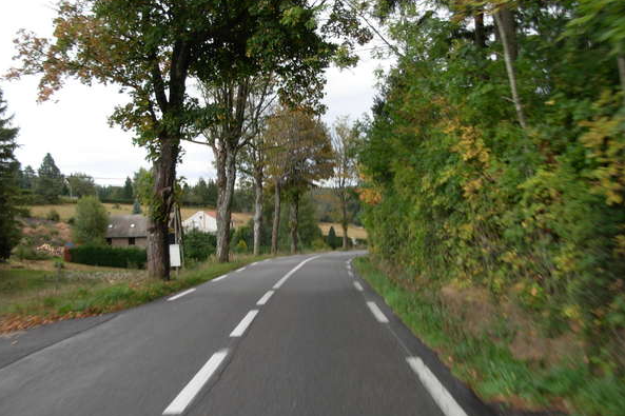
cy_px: 204
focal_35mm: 40
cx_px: 310
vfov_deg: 33.4
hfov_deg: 48.5
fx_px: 694
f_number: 2.9
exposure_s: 1/64
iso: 79
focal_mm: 6.3
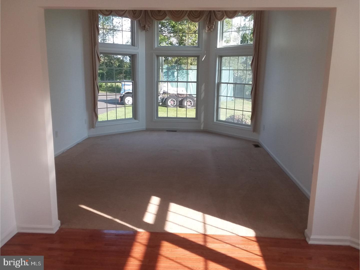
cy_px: 135
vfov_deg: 48.2
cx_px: 180
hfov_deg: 61.7
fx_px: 302
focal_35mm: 29
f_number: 1.9
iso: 40
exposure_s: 1/137
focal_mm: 2.47
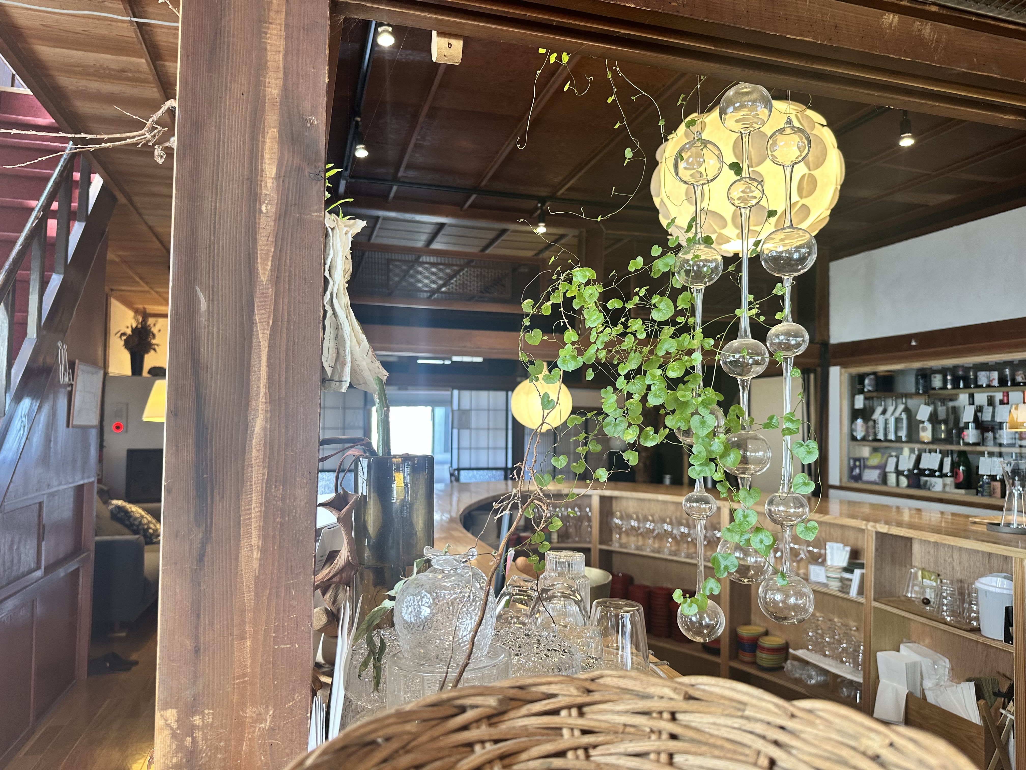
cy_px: 385
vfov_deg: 56.8
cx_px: 513
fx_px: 711
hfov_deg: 71.6
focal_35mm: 24
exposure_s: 1/50
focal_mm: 6.86
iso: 125
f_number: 1.78
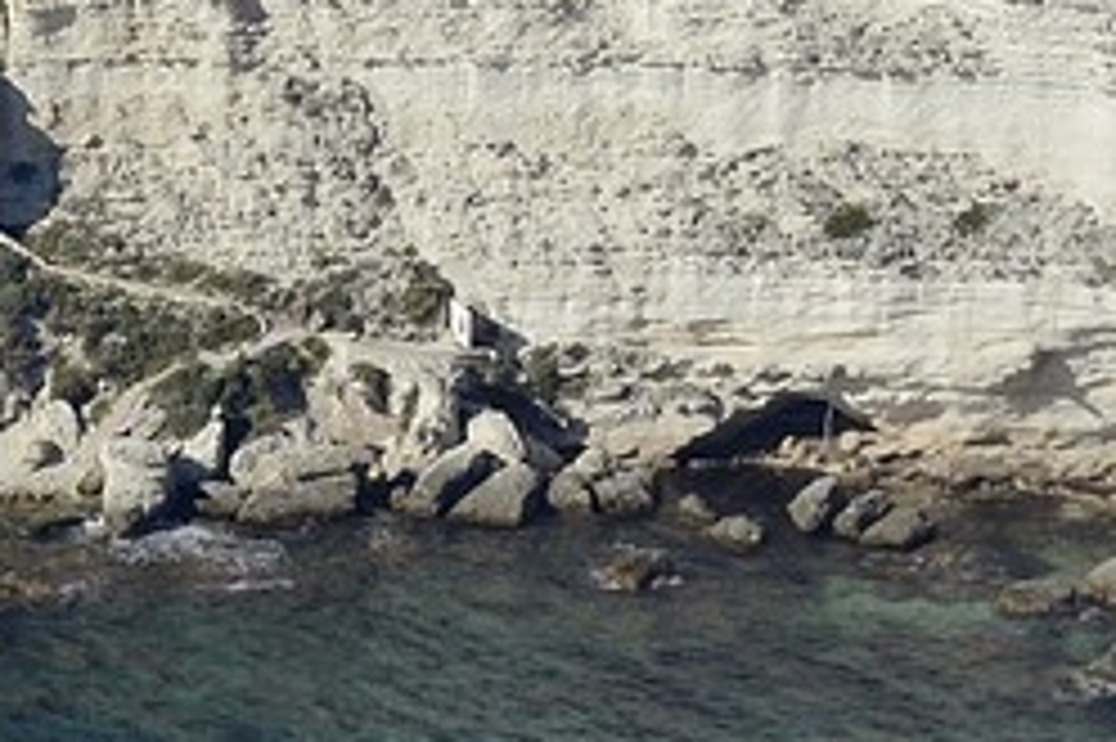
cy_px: 94
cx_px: -2439
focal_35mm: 788
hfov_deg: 2.6
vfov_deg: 1.7
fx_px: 24411
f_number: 10
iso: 400
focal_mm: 122
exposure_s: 1/800
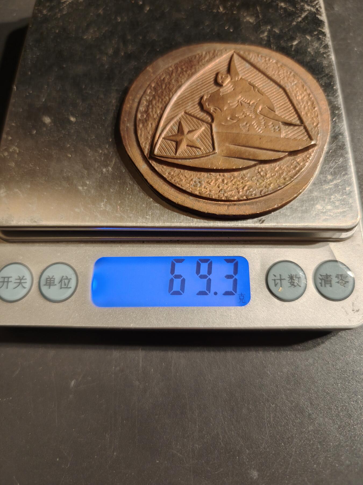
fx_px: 322
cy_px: 242
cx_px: 182
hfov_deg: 58.9
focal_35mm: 23
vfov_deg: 73.9
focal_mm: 6.06
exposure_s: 1/100
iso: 200
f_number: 1.6
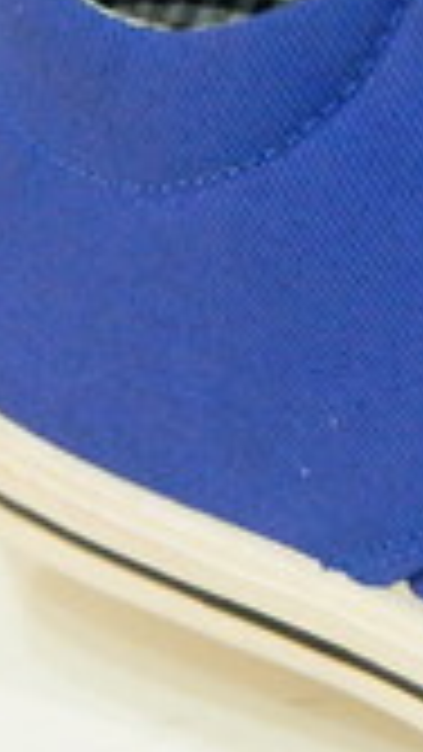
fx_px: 3707
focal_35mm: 186
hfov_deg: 6.3
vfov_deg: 11.6
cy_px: 448
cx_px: 896
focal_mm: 10.2
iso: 400
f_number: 3.8
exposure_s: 1/13
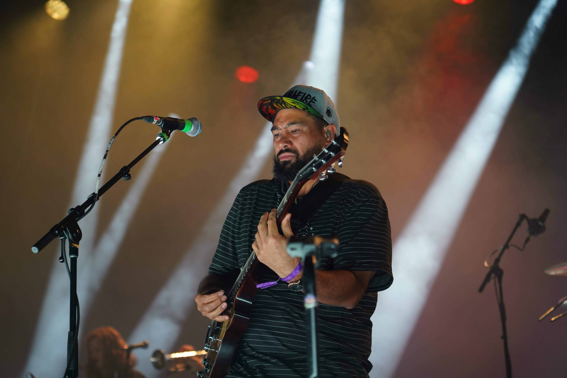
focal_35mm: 84
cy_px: 189
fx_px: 1323
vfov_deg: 16.3
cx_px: 284
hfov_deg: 24.2
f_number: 4
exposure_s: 1/160
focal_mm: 84
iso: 2500
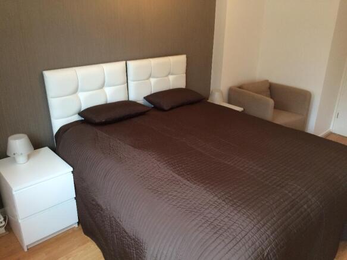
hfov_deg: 61.7
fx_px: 291
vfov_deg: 48.2
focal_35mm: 29
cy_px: 130
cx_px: 174
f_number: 2.2
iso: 125
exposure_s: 1/30
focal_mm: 4.15
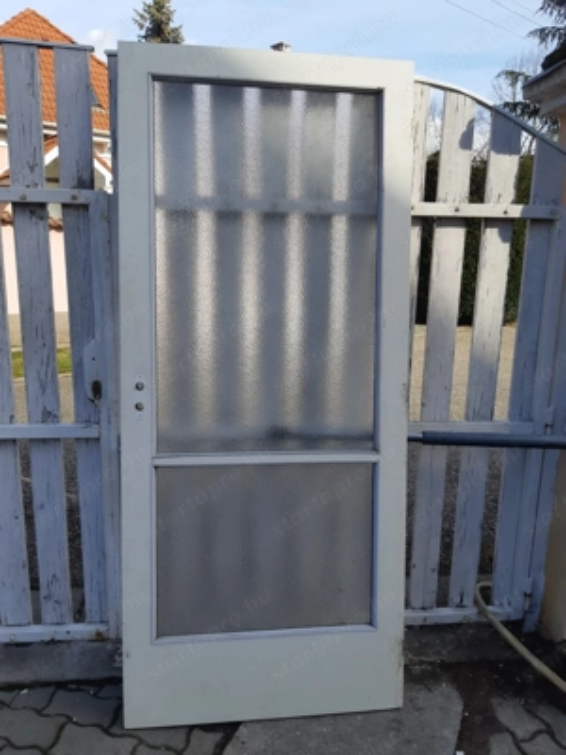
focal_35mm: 26
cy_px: 378
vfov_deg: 67.3
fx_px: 567
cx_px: 283
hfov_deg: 53.1
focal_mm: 3.93
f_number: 1.7
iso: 40
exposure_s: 1/1182
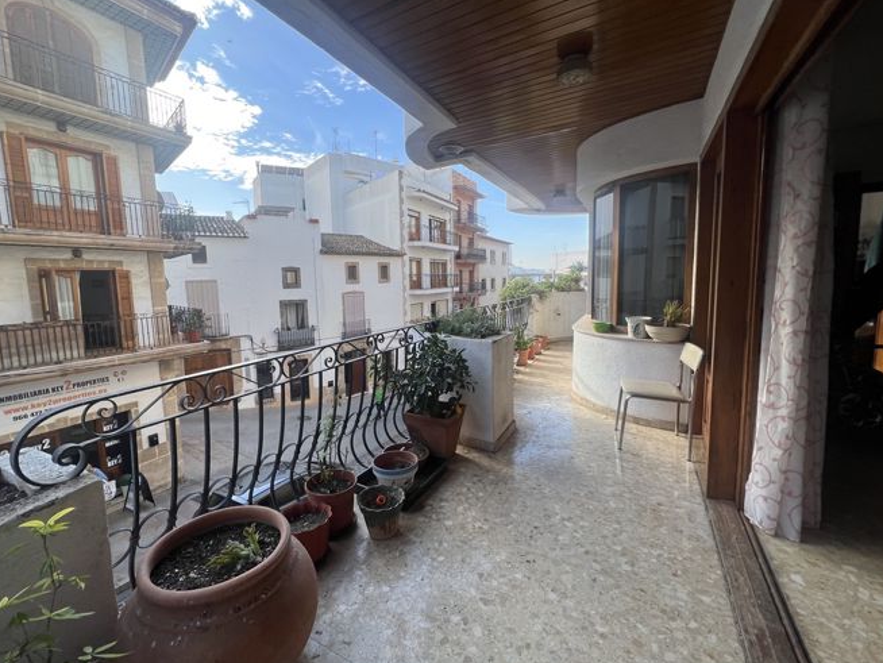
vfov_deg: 85.7
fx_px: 357
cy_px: 321
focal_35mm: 14
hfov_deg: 102.0
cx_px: 421
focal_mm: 1.57
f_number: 1.8
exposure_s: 1/421
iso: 32
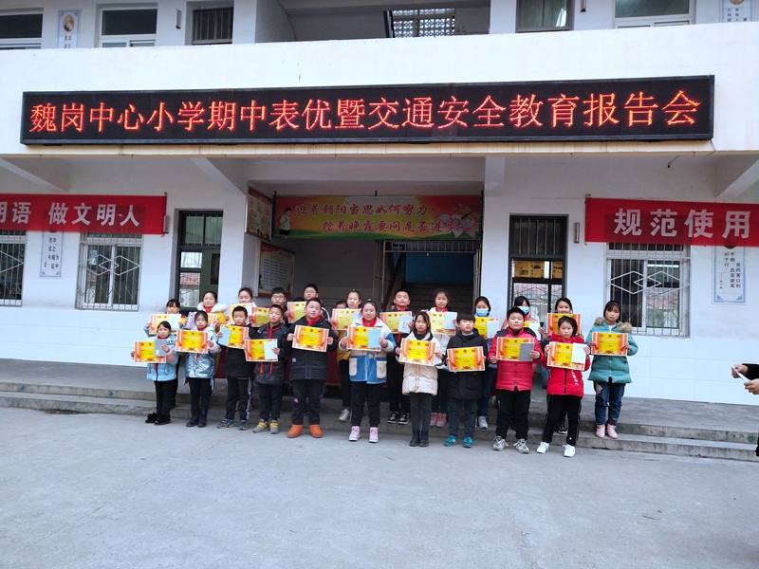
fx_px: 658
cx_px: 380
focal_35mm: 30
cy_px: 284
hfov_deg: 60.0
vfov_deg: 46.8
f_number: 1.8
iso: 69
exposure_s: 1/100
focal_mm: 3.95
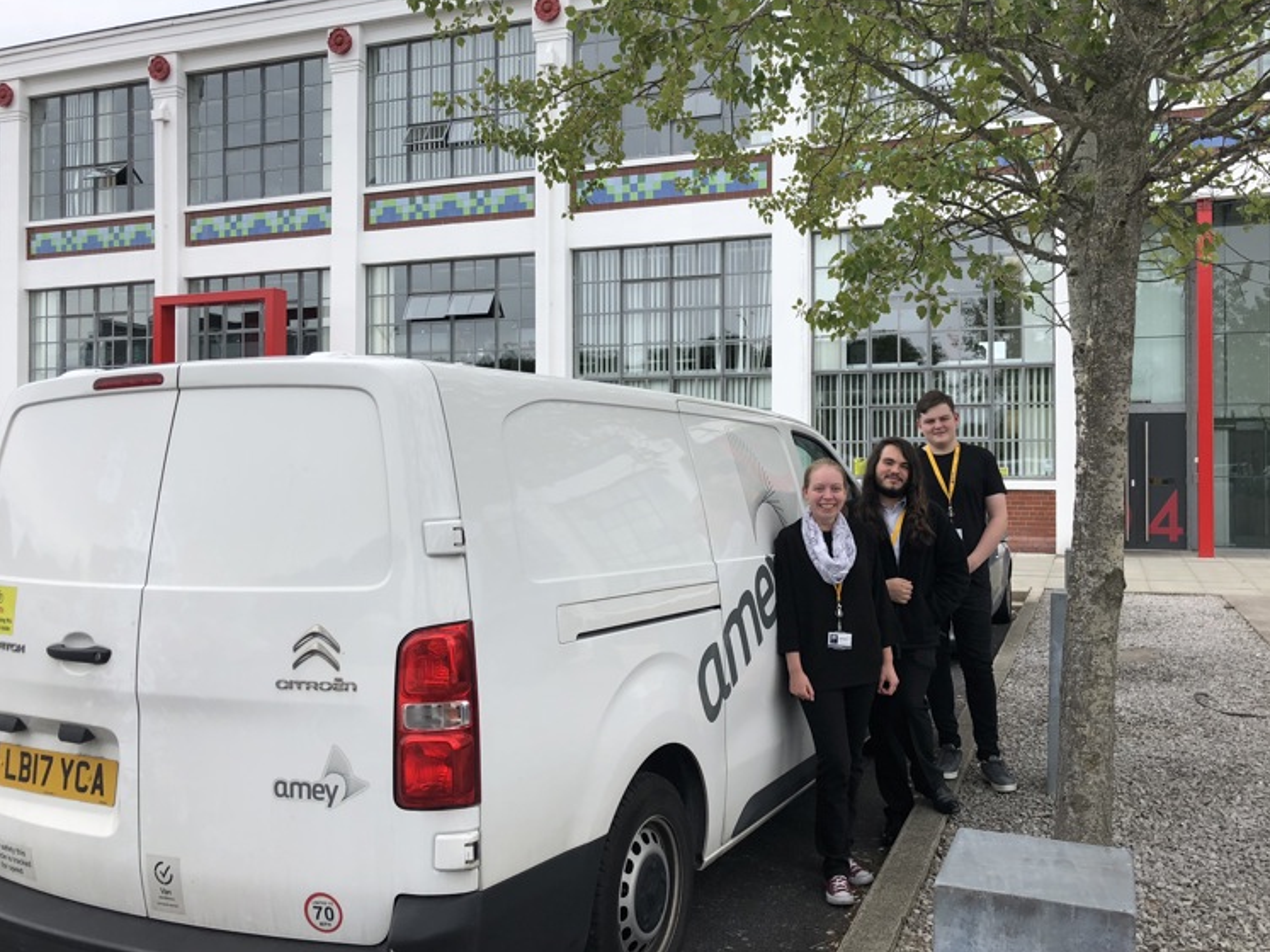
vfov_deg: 46.8
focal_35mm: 30
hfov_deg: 59.9
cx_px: 678
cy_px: 457
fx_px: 1100
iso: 20
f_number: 1.8
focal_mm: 3.99
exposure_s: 1/564
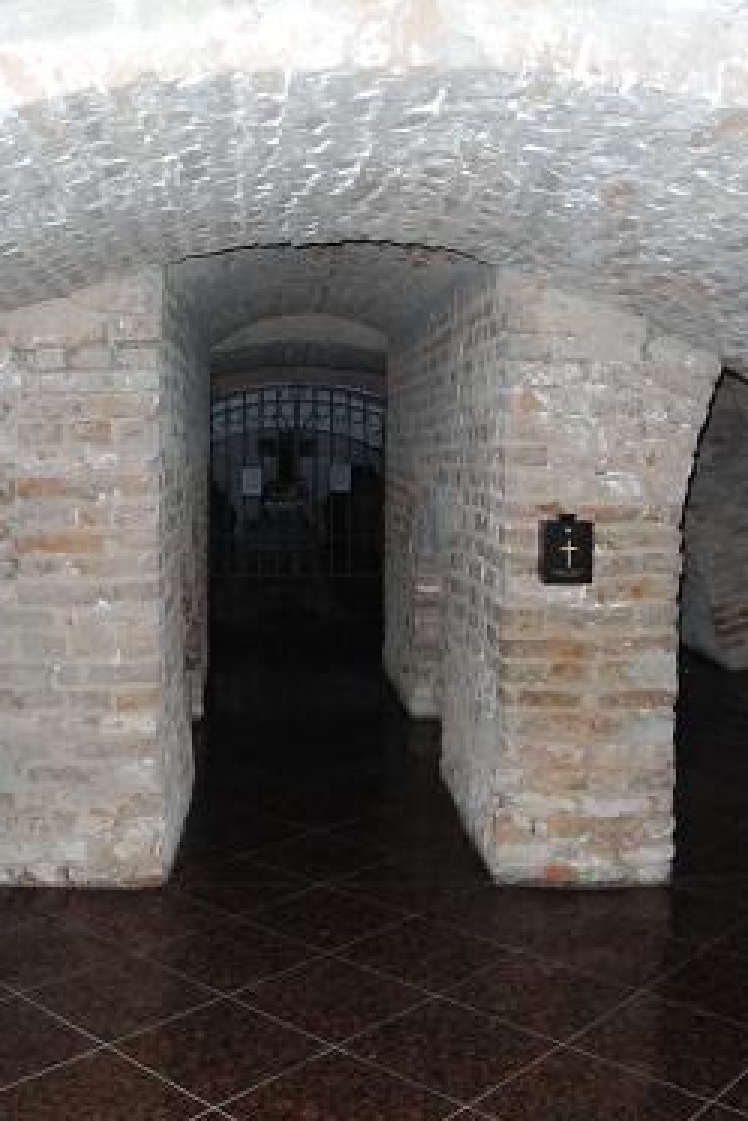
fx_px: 1245
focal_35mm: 40
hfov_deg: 33.3
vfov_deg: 48.4
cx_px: 306
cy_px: 553
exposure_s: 1/30
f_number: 2.8
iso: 720
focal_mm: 6
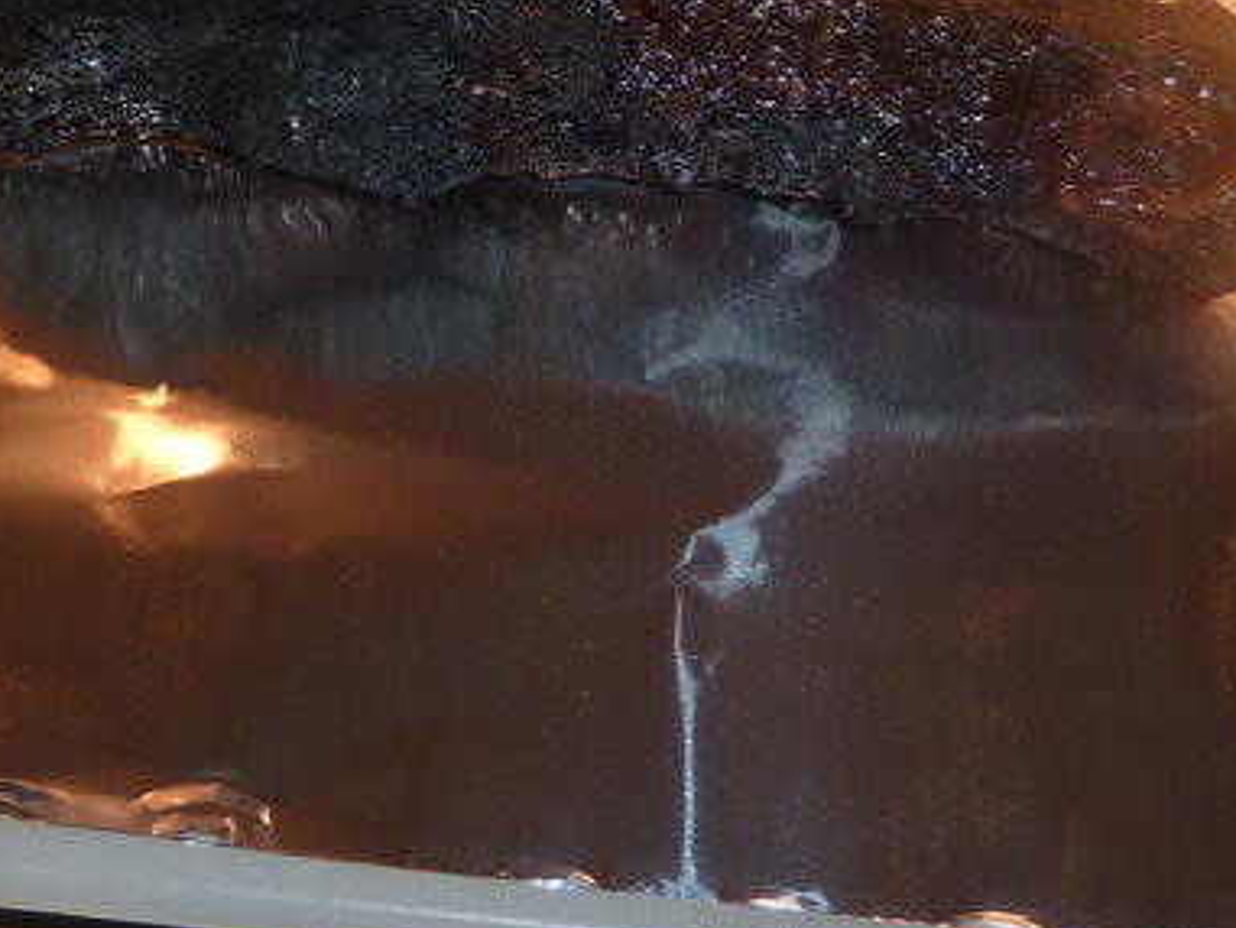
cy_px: -109
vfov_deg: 23.2
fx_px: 2107
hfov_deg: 32.4
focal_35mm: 59
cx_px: 393
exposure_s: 1/30
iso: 100
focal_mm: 4.1
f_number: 3.3
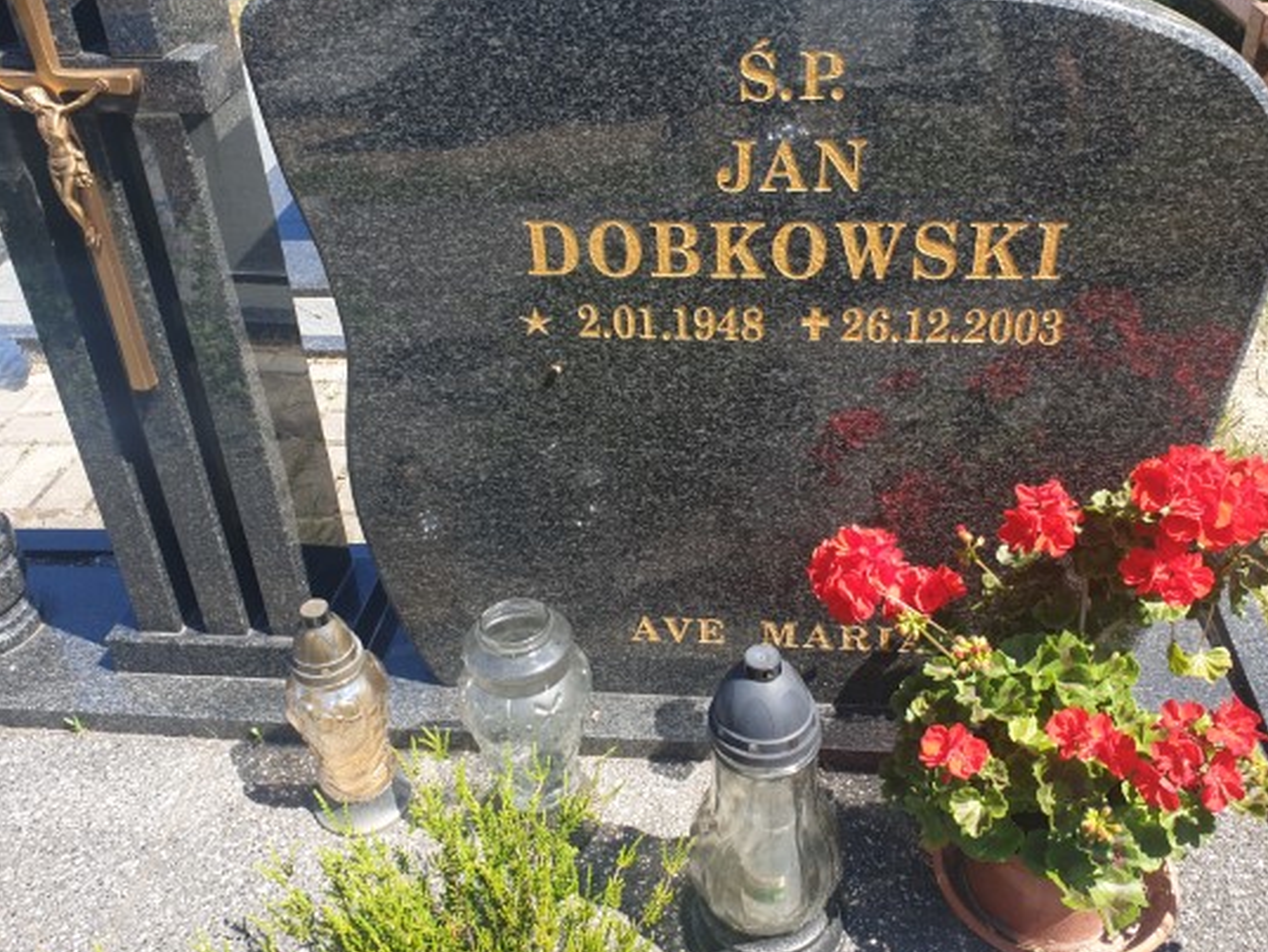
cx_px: 678
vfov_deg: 45.4
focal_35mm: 31
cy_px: 454
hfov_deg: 58.3
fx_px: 1136
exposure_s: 1/536
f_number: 2.4
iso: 50
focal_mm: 4.3
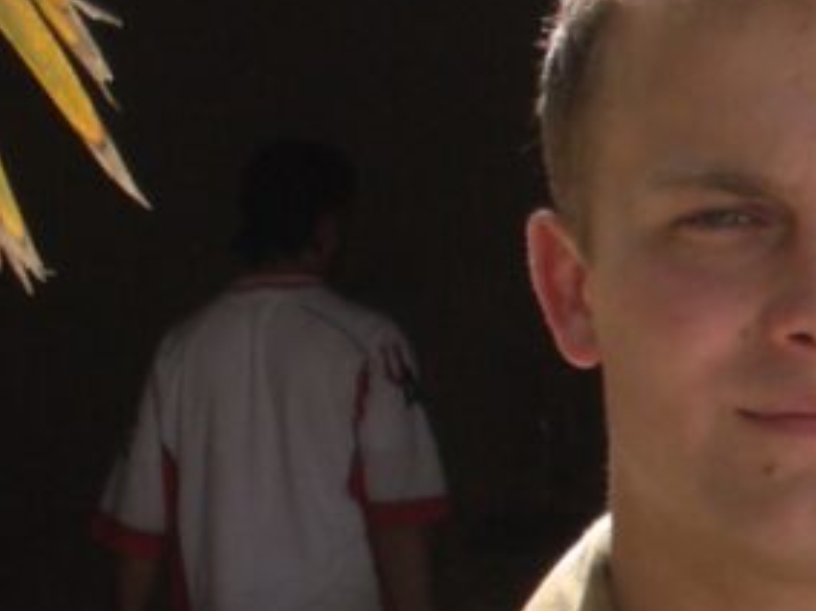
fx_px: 6197
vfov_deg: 5.6
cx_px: 1522
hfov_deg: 7.3
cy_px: 288
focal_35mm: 263
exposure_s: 1/320
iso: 80
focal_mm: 10.2
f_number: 3.5
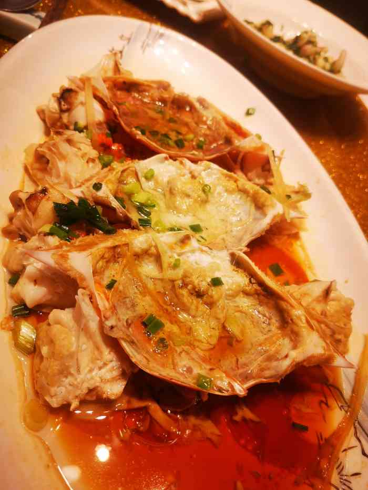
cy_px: 245
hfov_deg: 51.4
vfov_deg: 65.3
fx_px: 383
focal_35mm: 27
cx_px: 184
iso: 50
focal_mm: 4.75
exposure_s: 1/244
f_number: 1.8
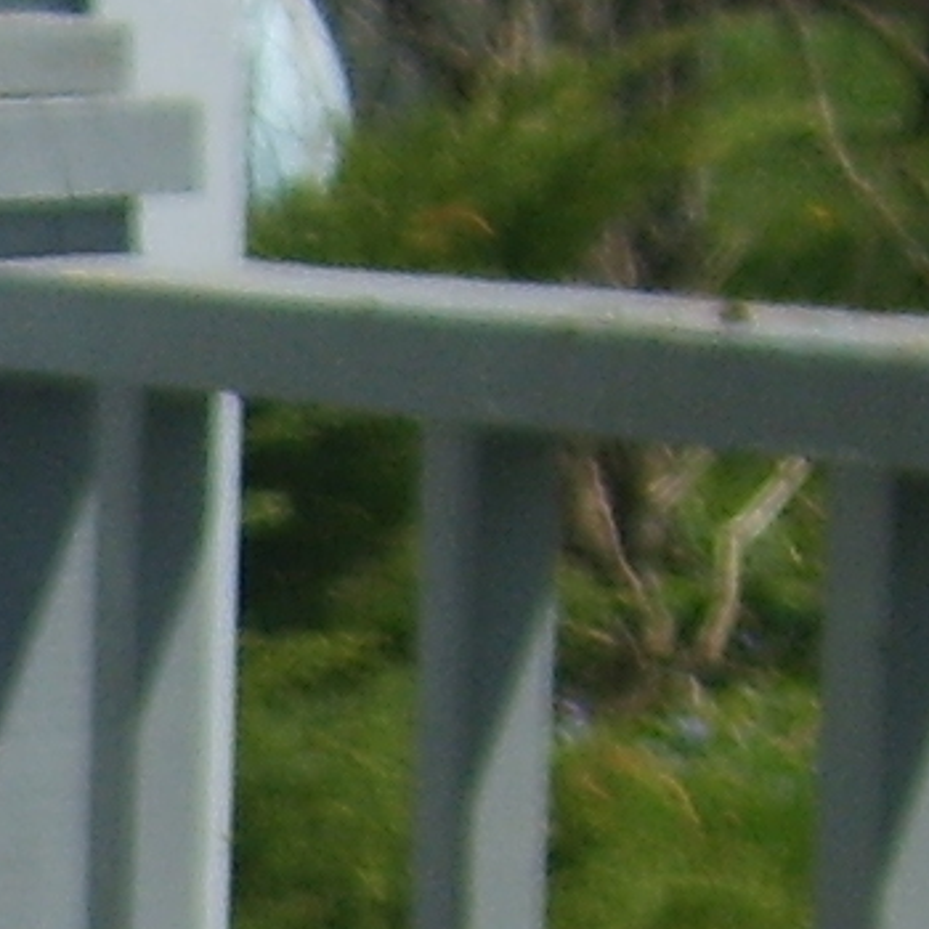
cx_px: -1200
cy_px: 2113
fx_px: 6953
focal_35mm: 229
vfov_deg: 7.2
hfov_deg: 7.2
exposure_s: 1/180
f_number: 7.1
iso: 50
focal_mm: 5.8
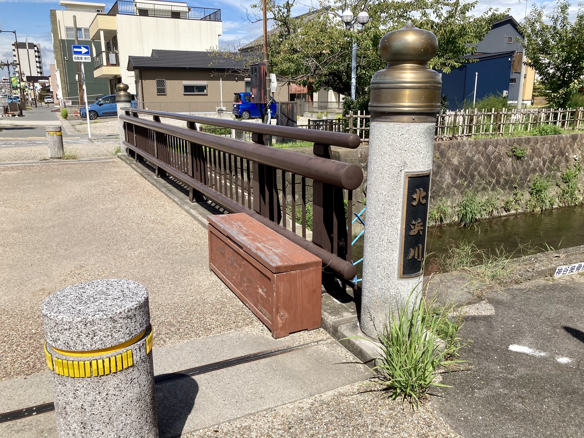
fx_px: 472
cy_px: 219
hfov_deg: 63.4
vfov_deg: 49.7
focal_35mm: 28
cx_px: 292
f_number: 1.8
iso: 20
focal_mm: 3.99
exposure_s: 1/2433
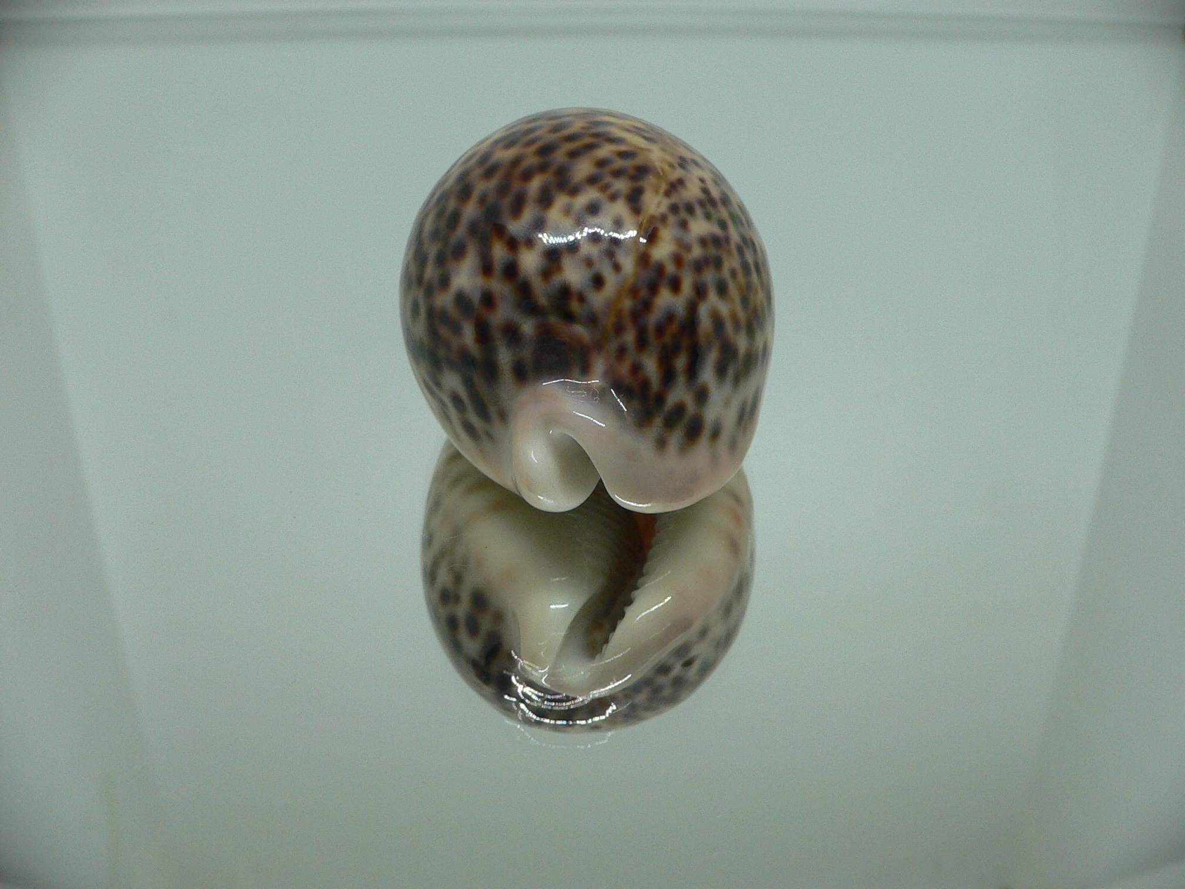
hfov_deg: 52.6
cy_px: 444
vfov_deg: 40.7
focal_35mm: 35
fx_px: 1198
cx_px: 592
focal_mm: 4.6
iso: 150
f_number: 2.8
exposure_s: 1/60
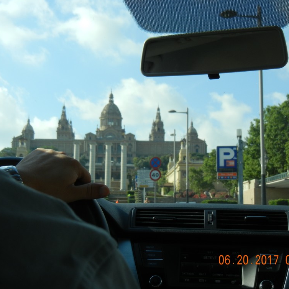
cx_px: 143
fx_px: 510
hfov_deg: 31.6
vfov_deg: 31.6
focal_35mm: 54
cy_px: 143
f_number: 3.8
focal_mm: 8.1
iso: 160
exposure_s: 1/817
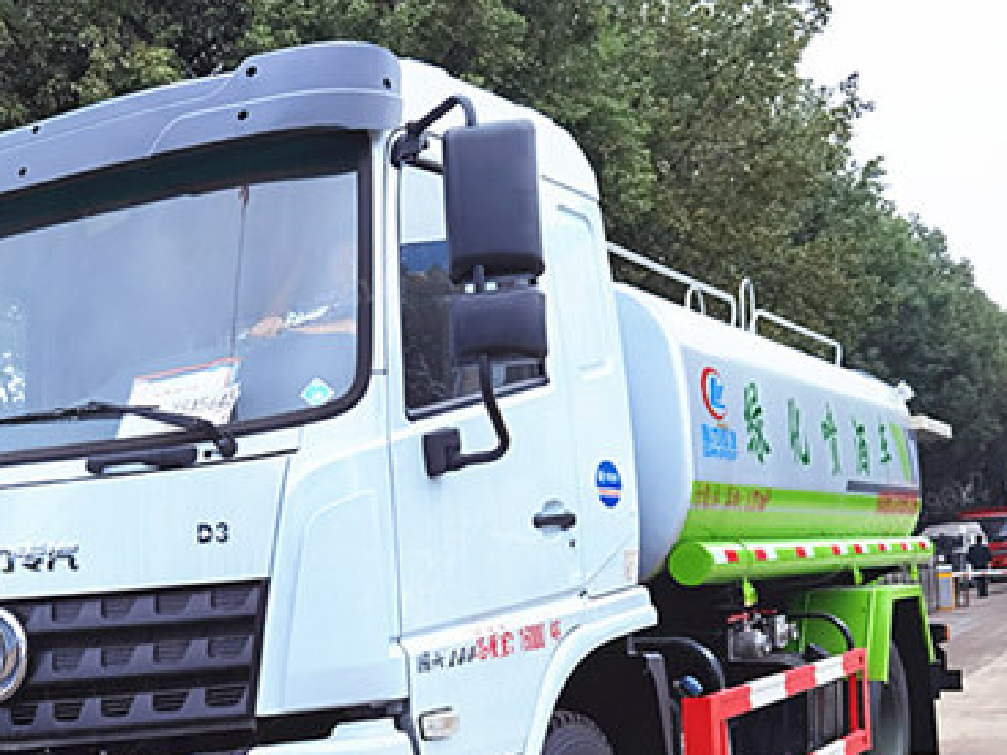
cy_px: 553
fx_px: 1280
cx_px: 304
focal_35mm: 44
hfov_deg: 42.1
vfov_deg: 32.3
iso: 50
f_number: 1.9
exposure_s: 1/625
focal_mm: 6.71
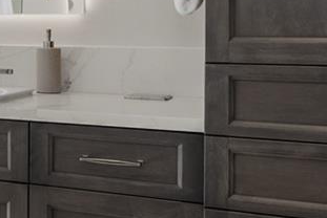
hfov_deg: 23.8
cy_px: 42
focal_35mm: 72
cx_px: -127
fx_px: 655
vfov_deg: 18.8
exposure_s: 1/8
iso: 100
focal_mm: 14
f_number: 13
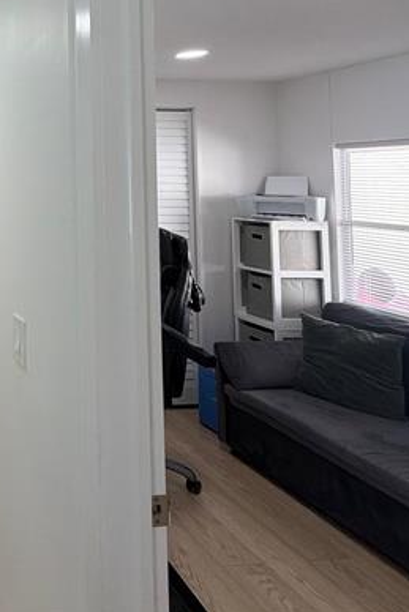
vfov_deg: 58.3
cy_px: 145
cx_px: -114
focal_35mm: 30
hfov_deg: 33.1
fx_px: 511
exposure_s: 1/121
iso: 100
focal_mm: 2.22
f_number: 2.2
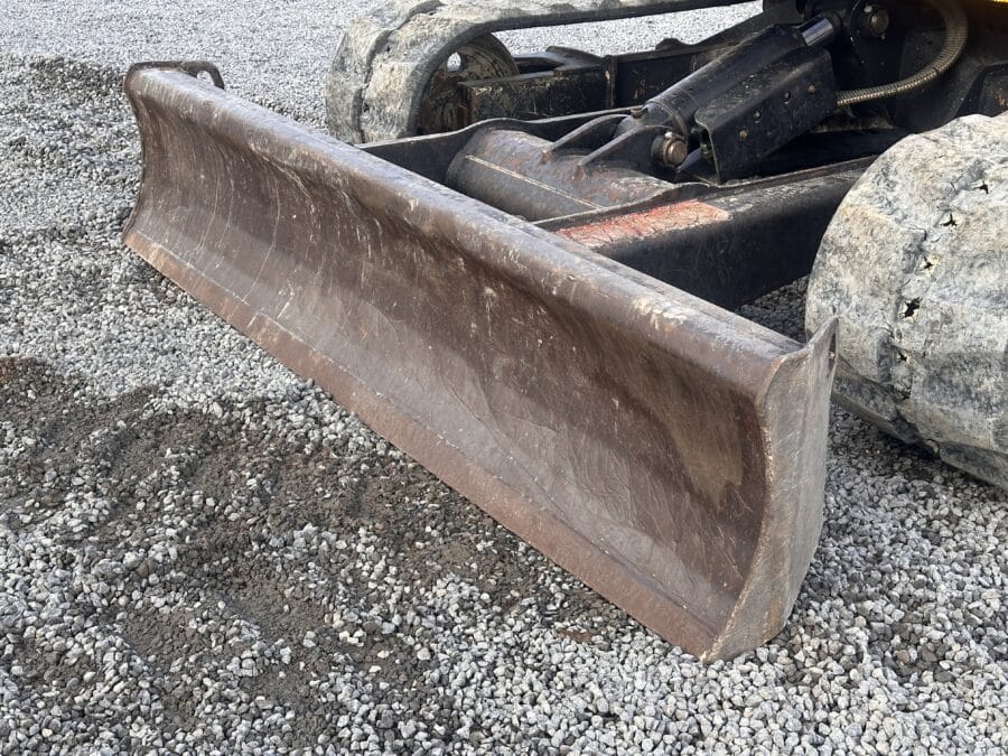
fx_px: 1398
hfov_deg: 39.7
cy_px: 378
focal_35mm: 48
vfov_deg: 30.3
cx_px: 504
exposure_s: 1/241
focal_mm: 6.86
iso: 64
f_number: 1.78
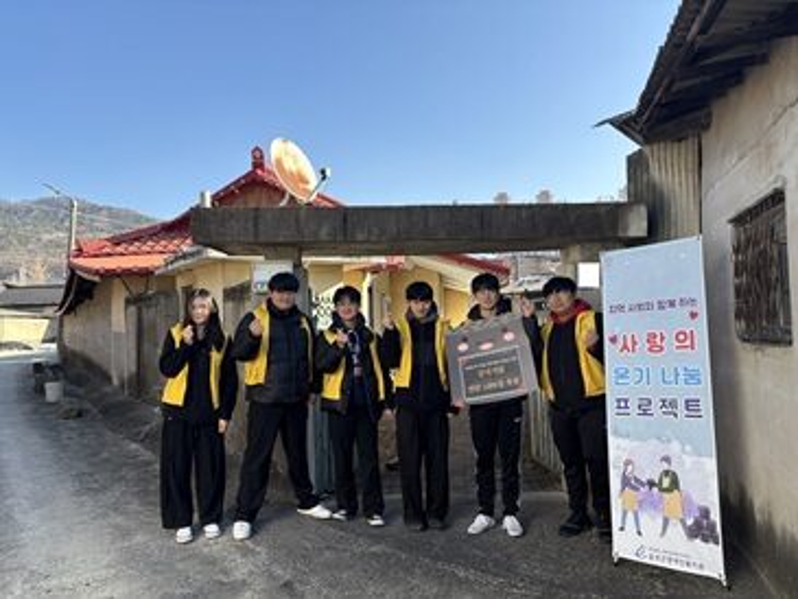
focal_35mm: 26
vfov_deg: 53.1
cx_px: 399
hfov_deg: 67.3
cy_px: 300
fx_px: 600
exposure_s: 1/1451
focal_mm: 5.96
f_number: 1.6
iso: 50
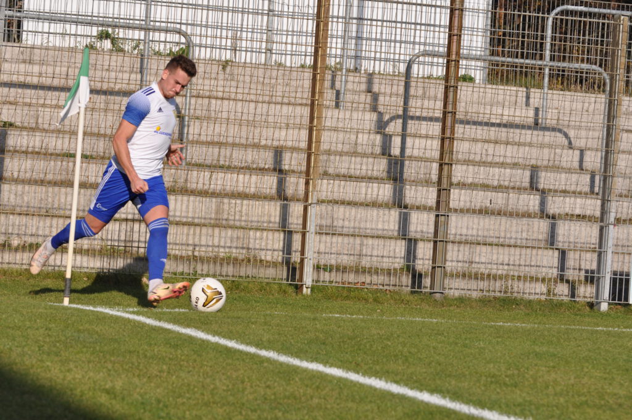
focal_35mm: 135
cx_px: 316
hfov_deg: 15.2
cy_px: 210
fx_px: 2367
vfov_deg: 10.1
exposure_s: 1/800
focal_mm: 90
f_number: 7.1
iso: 200
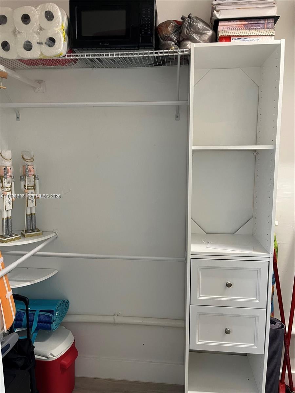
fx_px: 295
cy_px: 196
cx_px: 148
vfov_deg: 67.3
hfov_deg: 53.1
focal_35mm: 26
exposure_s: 1/60
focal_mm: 5.1
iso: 125
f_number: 1.6
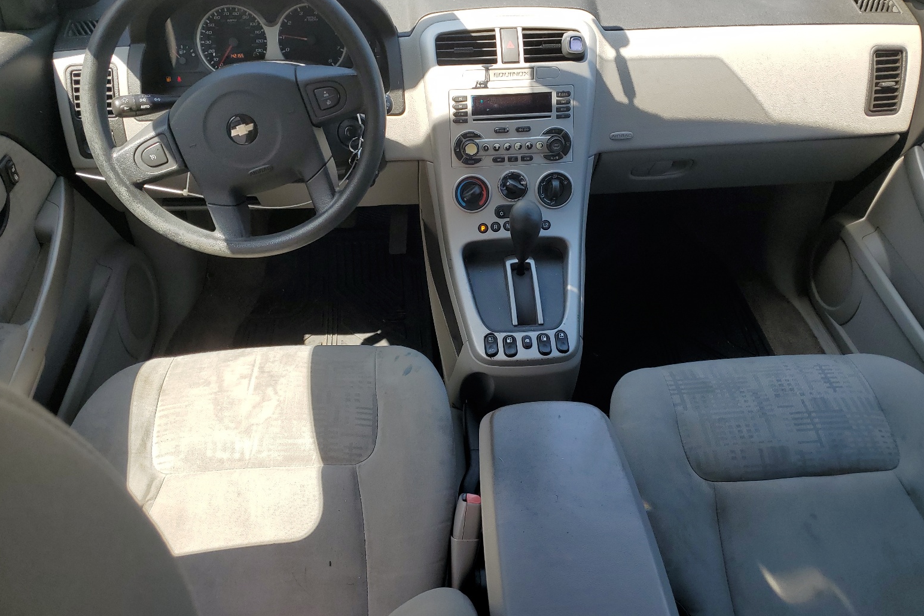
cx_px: 449
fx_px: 719
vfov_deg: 46.3
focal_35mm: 28
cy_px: 266
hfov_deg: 65.5
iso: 50
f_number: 1.5
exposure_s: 1/625
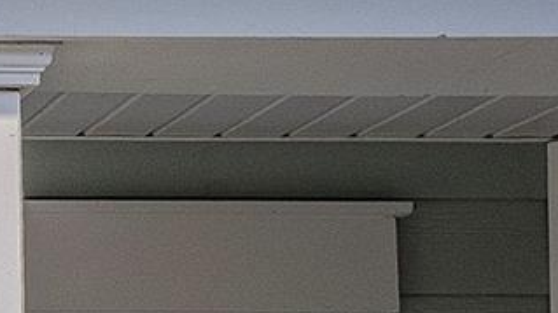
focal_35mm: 148
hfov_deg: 12.3
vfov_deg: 7.1
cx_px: -668
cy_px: 993
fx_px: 2189
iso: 130
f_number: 2.8
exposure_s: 1/3200
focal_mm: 8.38
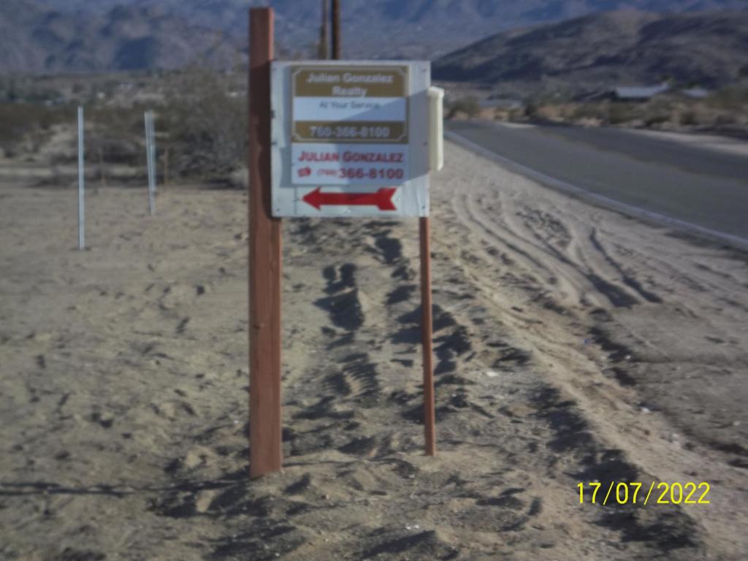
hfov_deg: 22.8
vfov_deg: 17.2
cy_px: 280
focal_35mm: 86
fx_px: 1858
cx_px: 374
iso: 80
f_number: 4.3
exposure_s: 1/800
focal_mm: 15.4
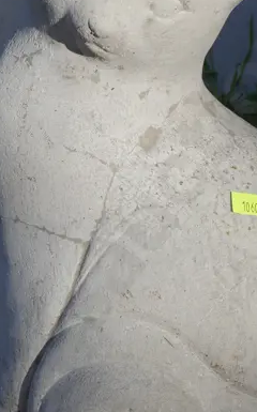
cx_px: 154
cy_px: 215
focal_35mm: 96
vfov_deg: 21.7
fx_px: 1078
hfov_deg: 13.6
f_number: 7.1
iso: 200
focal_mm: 17
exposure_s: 1/320
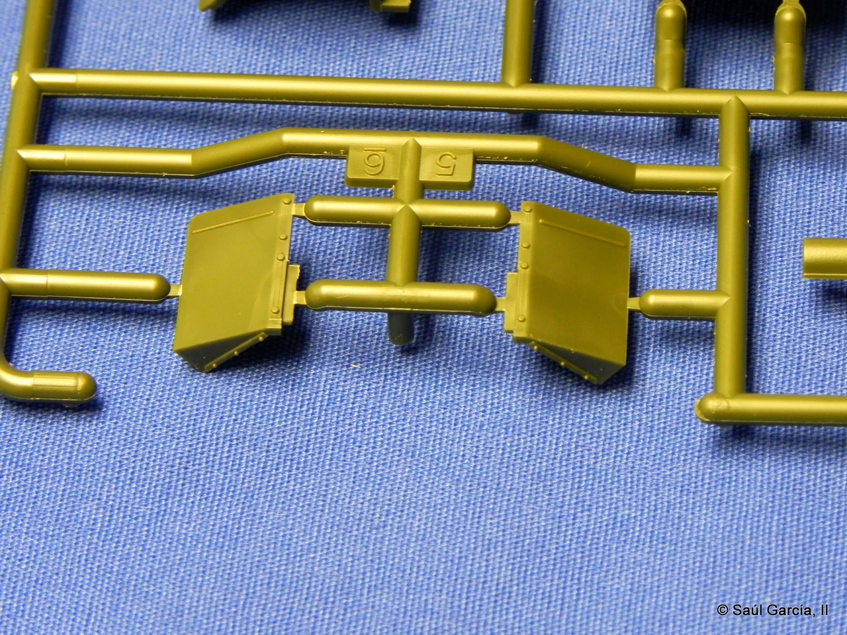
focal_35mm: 162
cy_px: 318
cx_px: 424
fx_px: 3964
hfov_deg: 12.2
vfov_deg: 9.2
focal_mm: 28.8
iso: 400
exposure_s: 1/9.6
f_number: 4.5
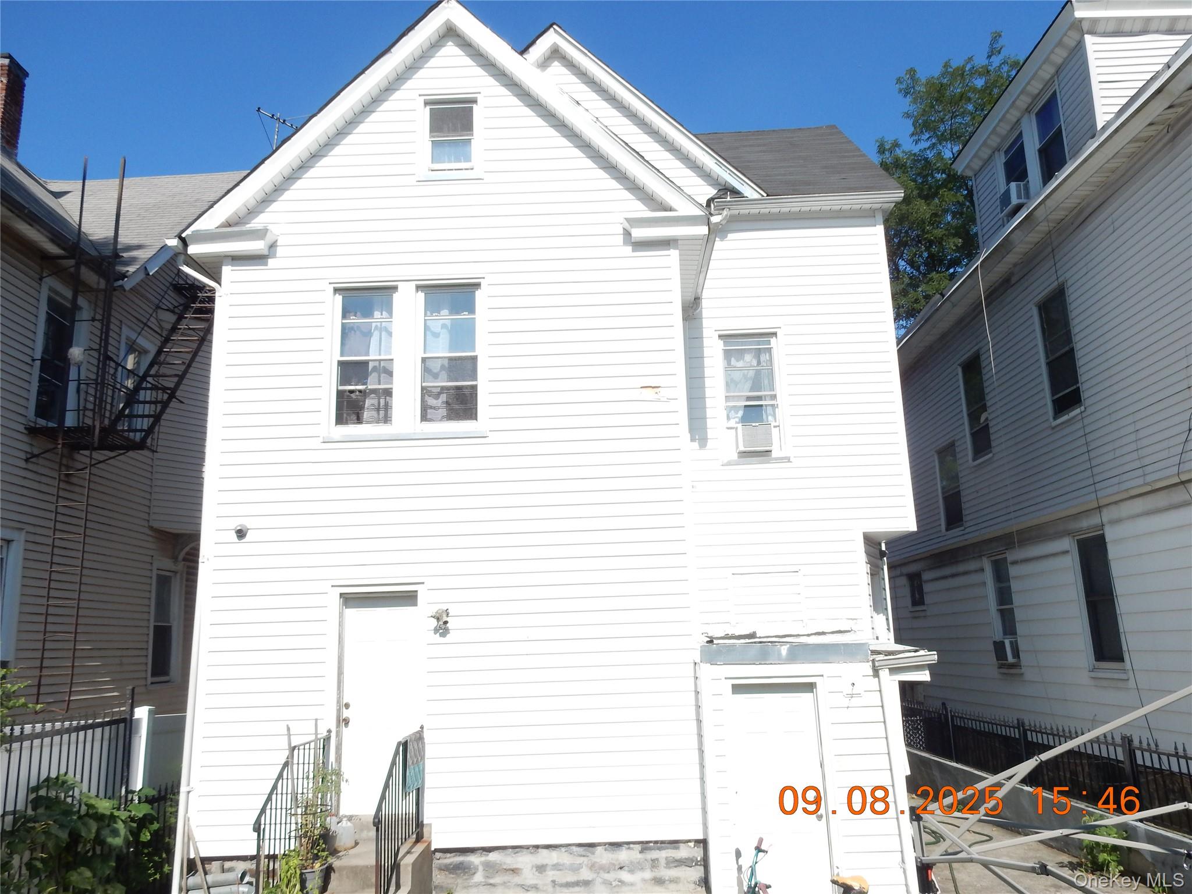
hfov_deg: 69.4
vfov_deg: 54.9
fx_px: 861
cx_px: 596
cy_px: 447
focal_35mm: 25
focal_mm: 4.5
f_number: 4.2
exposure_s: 1/1000
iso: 125
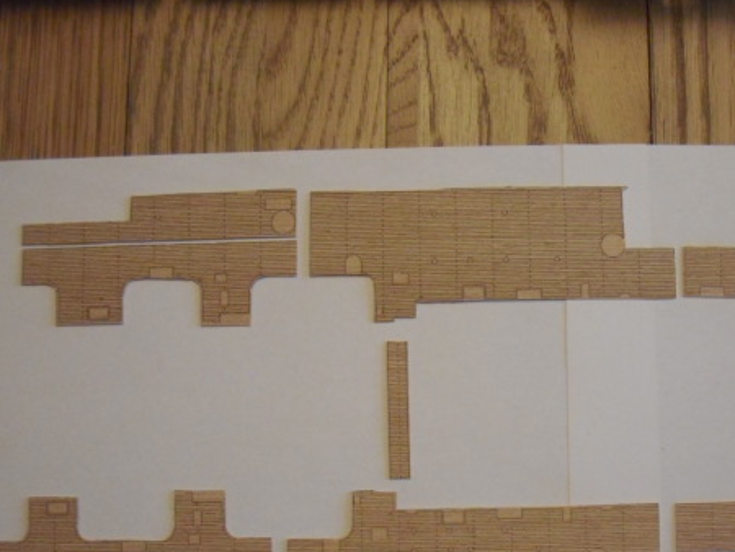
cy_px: 384
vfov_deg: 26.8
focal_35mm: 54
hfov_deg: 35.2
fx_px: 1147
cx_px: 488
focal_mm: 6.2
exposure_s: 1/80
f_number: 2.8
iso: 400
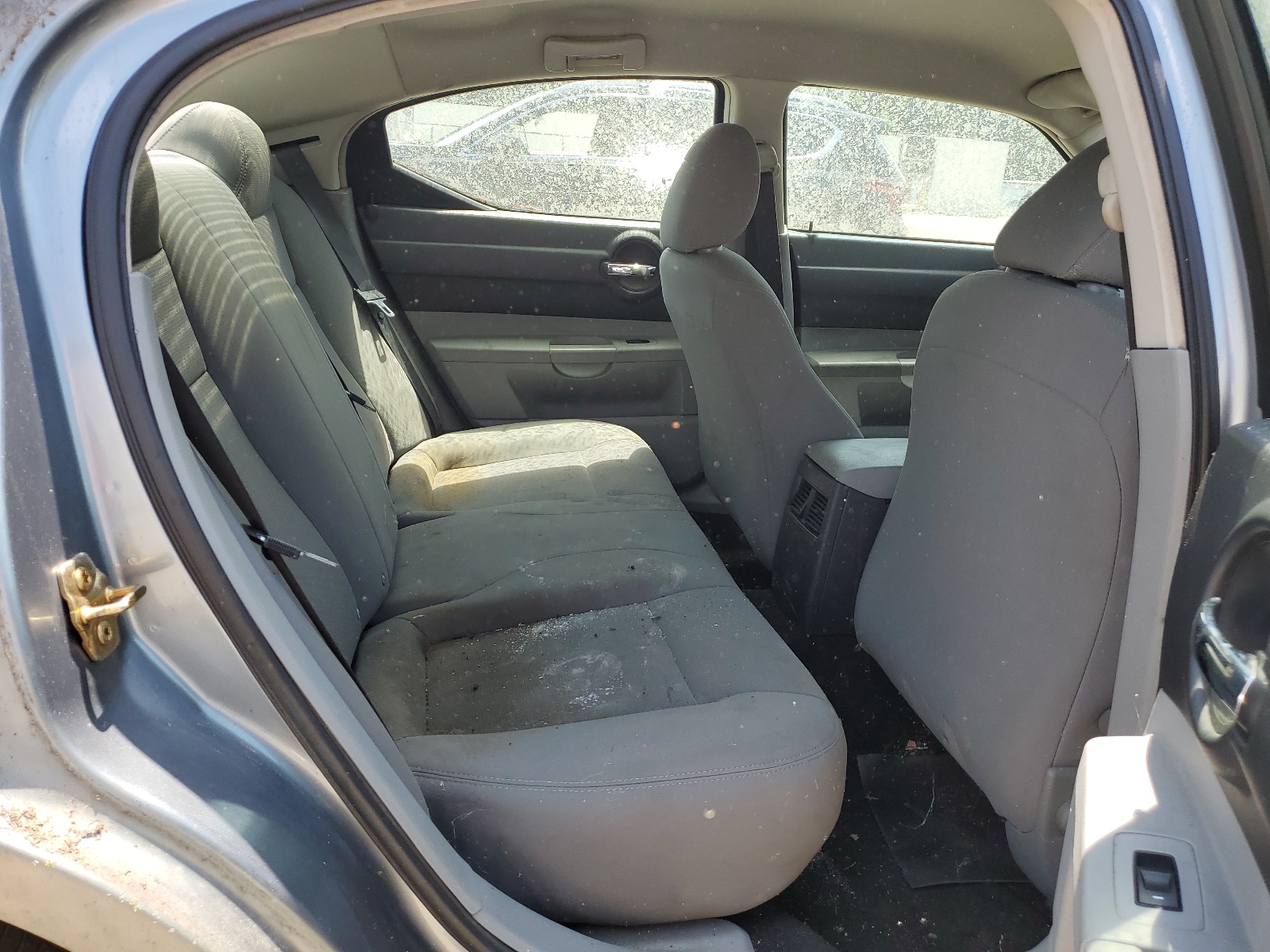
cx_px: 635
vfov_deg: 53.1
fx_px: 954
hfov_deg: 67.3
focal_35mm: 26
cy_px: 476
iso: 50
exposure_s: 1/500
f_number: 1.5
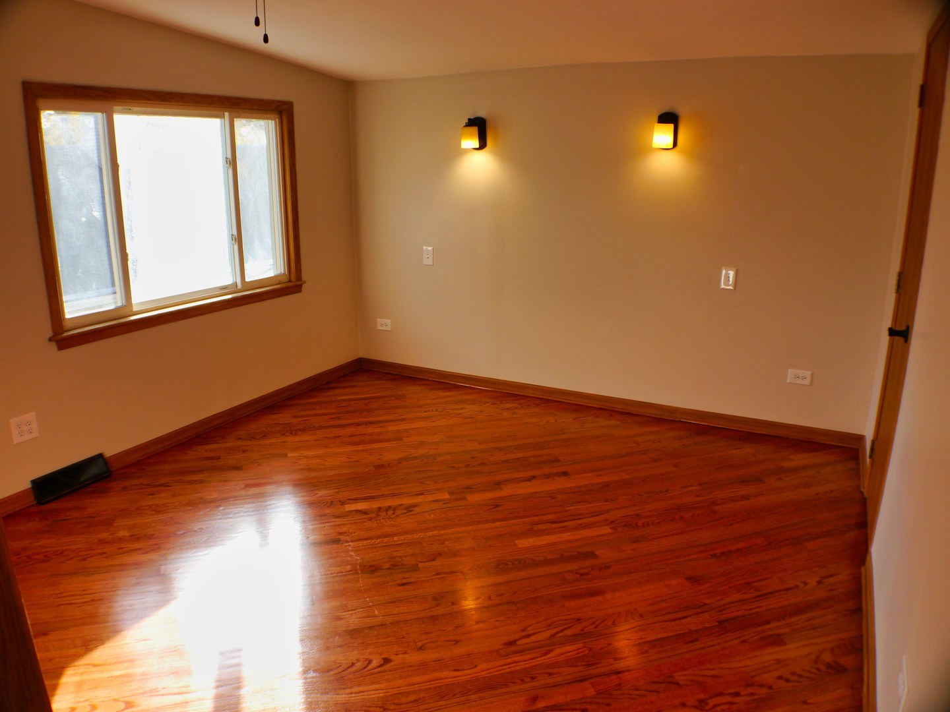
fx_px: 878
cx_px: 475
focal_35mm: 32
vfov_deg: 44.2
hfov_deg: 56.8
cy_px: 356
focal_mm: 16
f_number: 4.5
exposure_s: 1/125
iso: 160
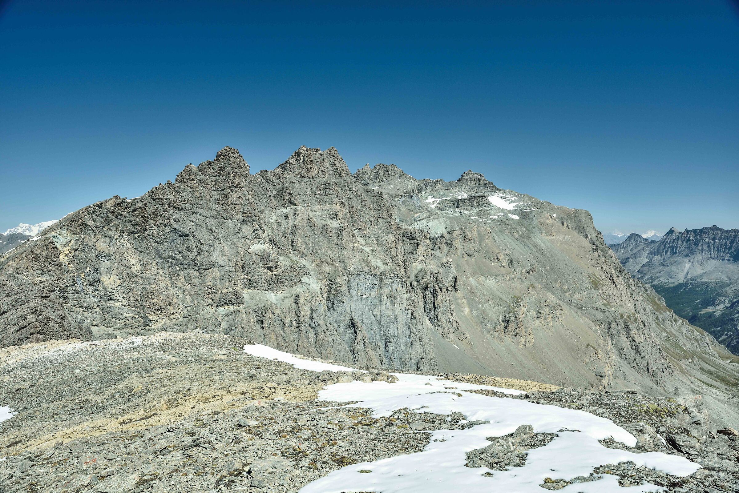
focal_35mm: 24
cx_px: 370
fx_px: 493
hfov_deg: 73.7
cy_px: 246
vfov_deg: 53.2
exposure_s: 1/200
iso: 100
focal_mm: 24
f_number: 11
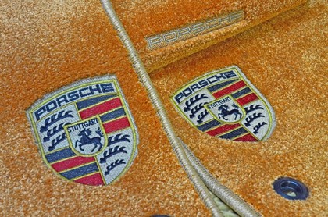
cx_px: 164
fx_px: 423
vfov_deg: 28.8
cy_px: 108
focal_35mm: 46
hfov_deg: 42.4
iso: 800
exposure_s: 1/15
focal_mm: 31
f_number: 8
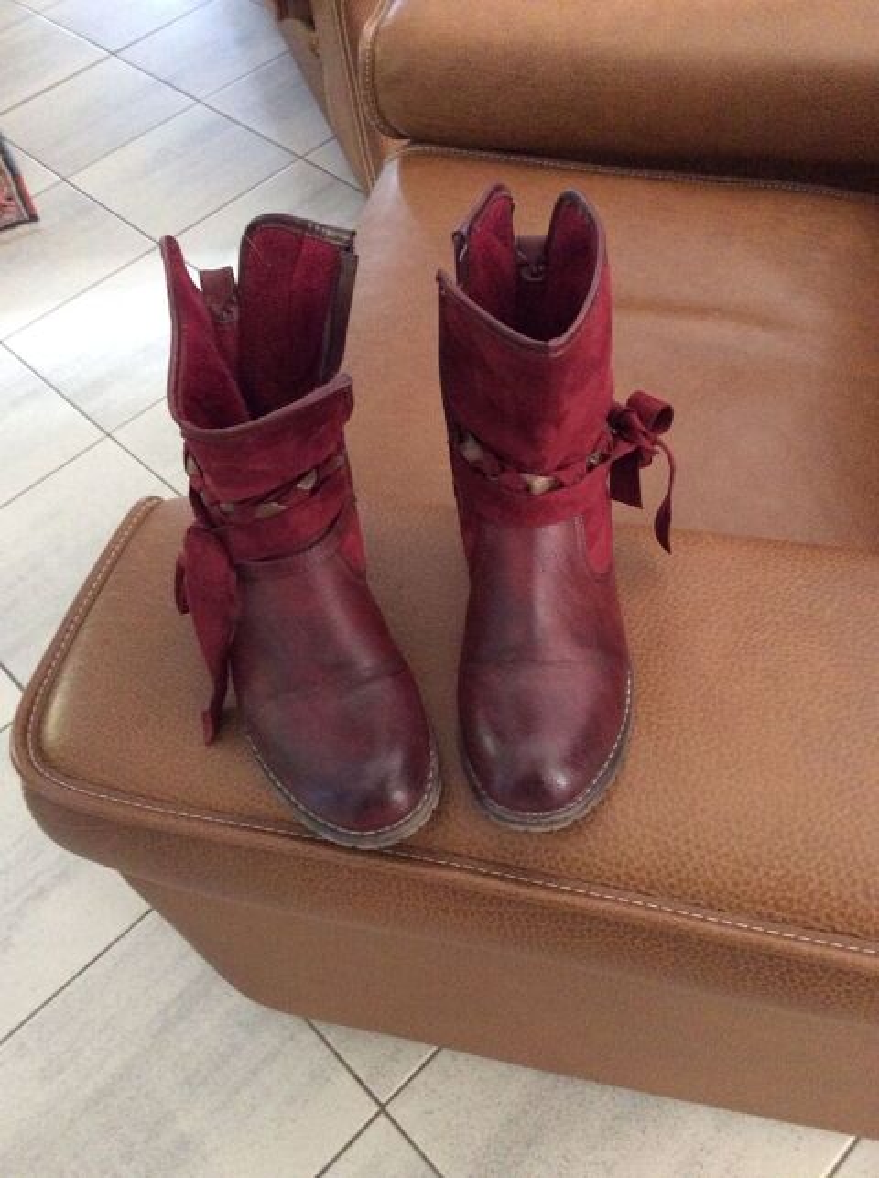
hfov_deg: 44.0
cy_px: 589
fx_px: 1087
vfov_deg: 56.9
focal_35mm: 32
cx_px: 440
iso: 320
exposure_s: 1/25
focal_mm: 3.3
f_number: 2.4
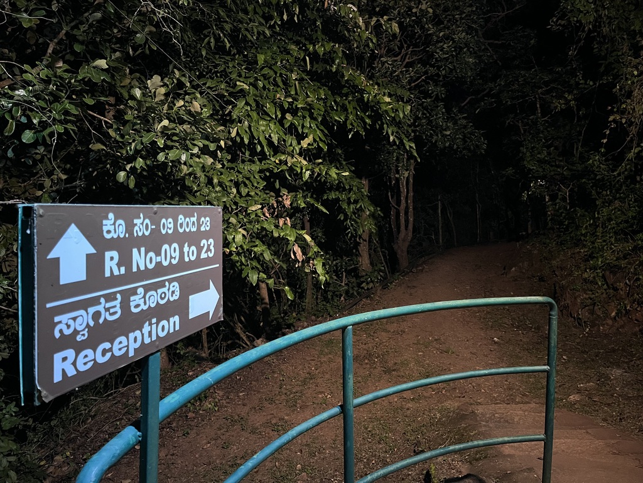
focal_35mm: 26
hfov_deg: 67.3
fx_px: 483
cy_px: 242
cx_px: 322
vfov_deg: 53.1
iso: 640
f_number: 1.6
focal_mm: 5.1
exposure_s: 1/25
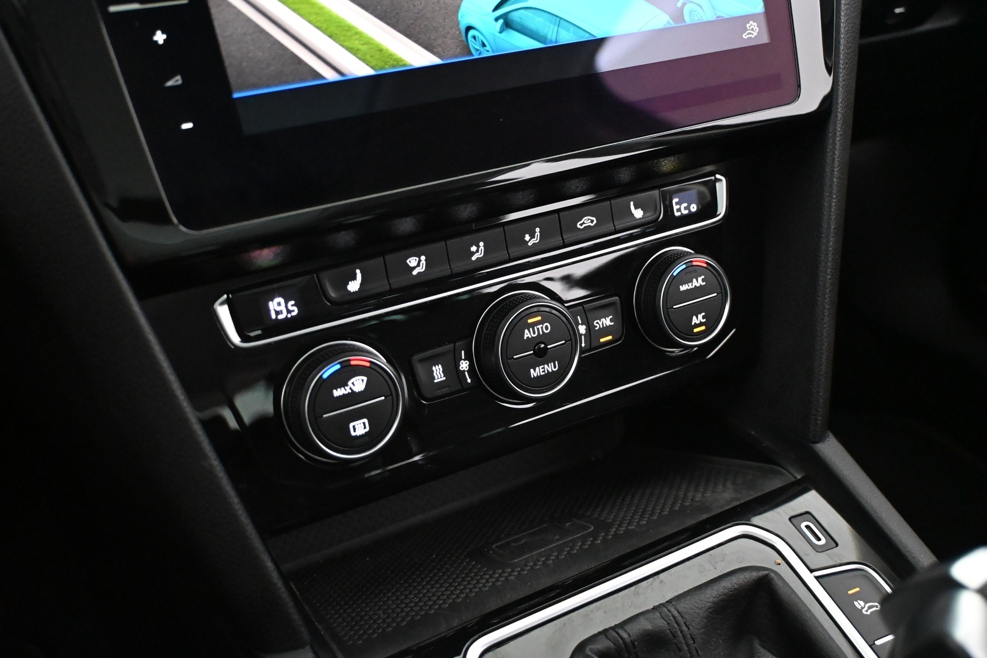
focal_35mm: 38
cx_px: 494
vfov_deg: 35.5
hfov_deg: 51.3
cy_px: 329
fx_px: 1028
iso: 7200
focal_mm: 25
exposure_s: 1/40
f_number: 4.2
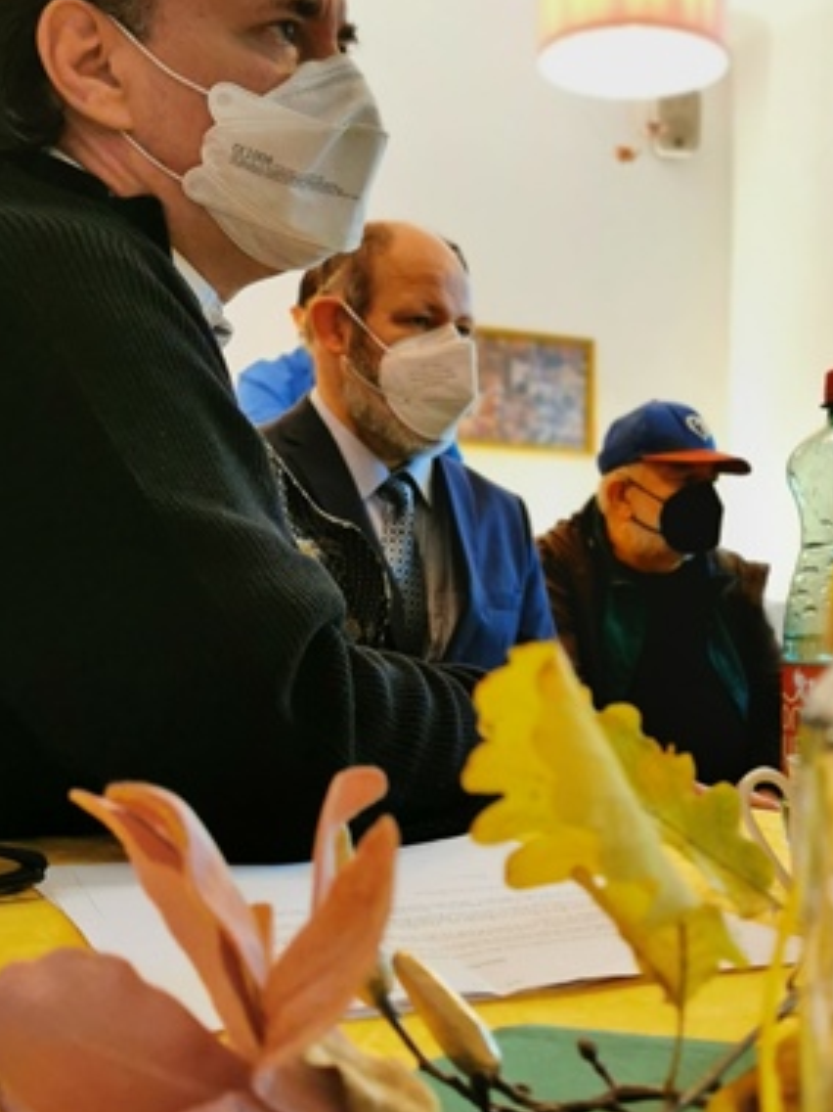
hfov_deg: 29.1
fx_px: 1573
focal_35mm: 49
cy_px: 584
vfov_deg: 38.9
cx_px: 645
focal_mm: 5.58
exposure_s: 1/50
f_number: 1.8
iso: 160
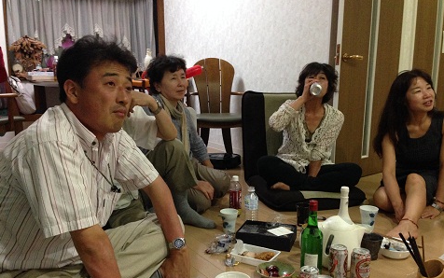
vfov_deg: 35.2
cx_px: 227
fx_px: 436
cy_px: 168
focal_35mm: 36
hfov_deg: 54.0
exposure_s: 1/20
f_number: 2.4
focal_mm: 4.12
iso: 400
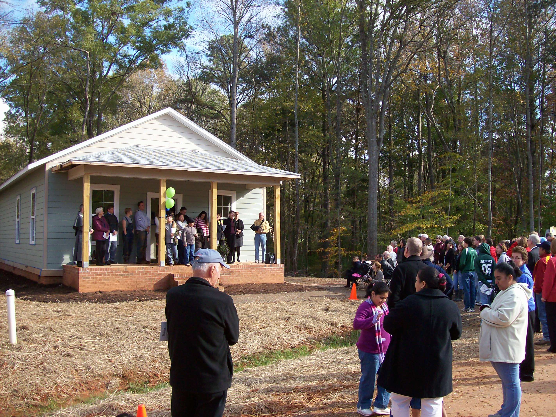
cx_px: 278
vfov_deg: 39.6
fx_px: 578
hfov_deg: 51.4
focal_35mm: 36
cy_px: 208
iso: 80
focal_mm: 6
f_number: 2.7
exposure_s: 1/497
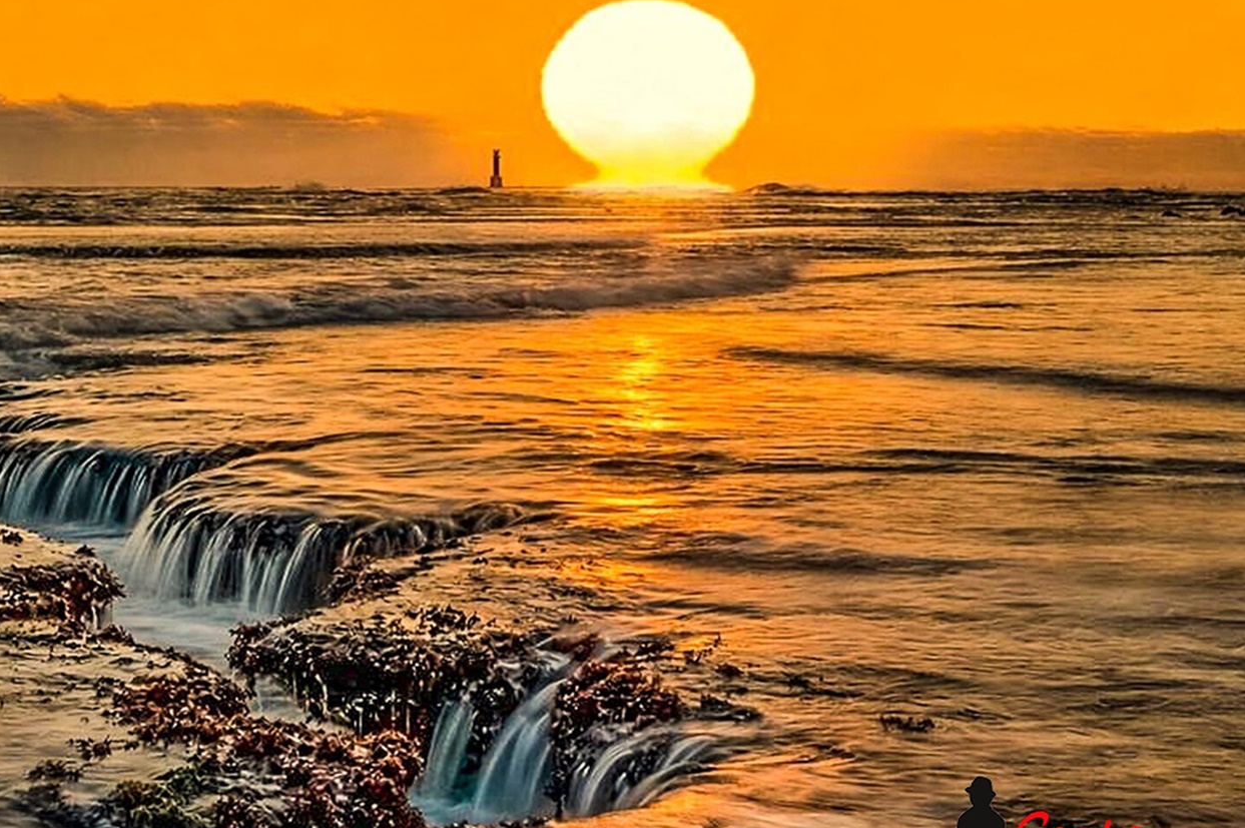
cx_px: 478
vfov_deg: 5.3
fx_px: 8985
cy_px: 392
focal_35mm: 260
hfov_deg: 7.9
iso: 100
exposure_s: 1/160
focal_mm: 135
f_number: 9
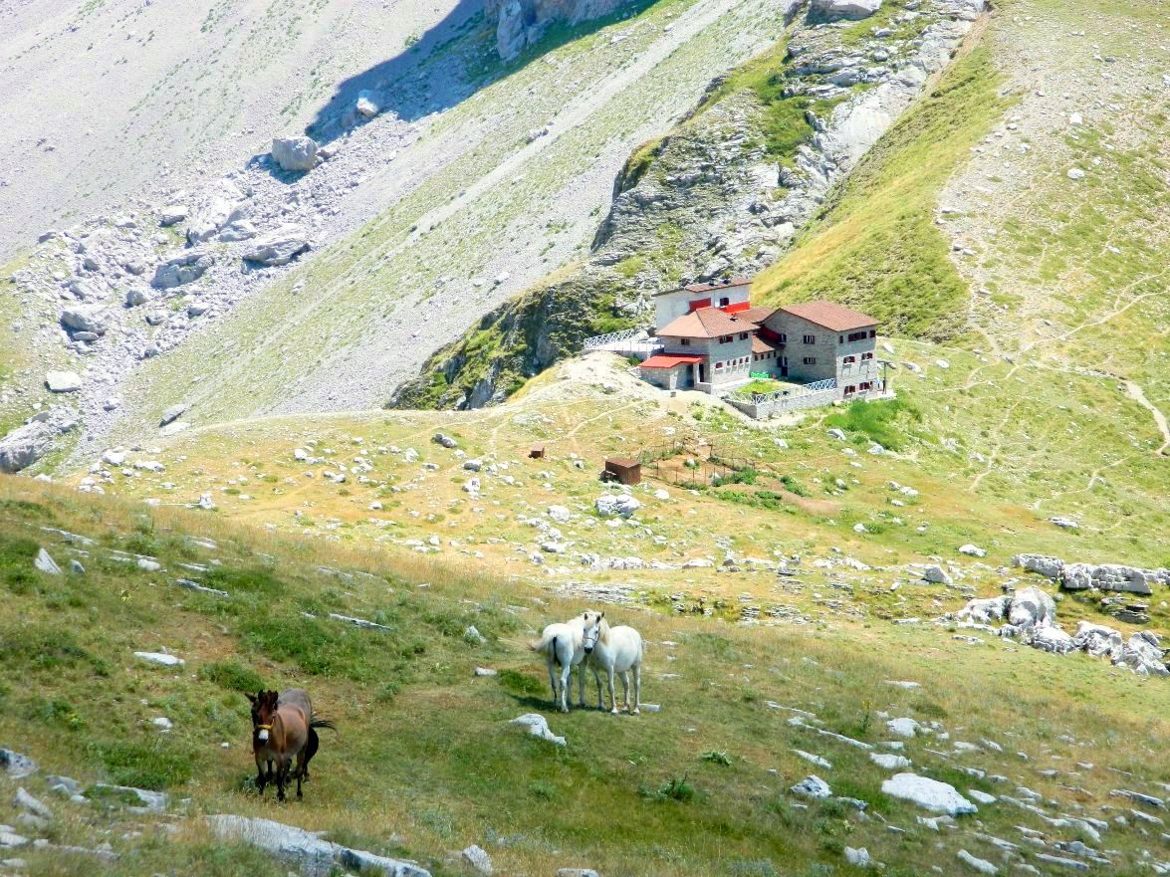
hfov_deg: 15.3
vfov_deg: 11.5
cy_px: 438
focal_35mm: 129
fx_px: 4360
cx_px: 585
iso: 125
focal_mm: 23.2
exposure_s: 1/500
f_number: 4.7
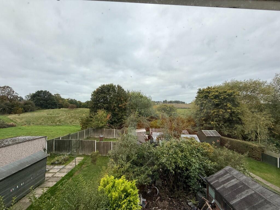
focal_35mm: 14
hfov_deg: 102.1
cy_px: 105
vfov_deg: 85.7
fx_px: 113
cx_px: 140
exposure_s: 1/347
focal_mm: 2.22
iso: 50
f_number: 2.2
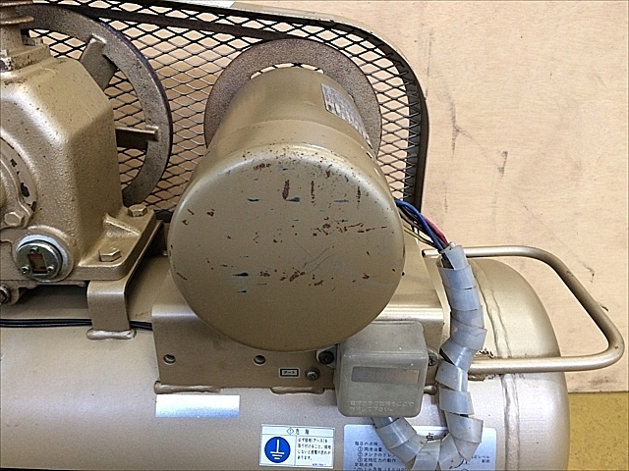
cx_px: 314
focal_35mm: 29
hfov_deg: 61.7
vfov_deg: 48.2
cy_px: 236
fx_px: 527
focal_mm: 4.15
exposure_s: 1/30
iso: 80
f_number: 2.2
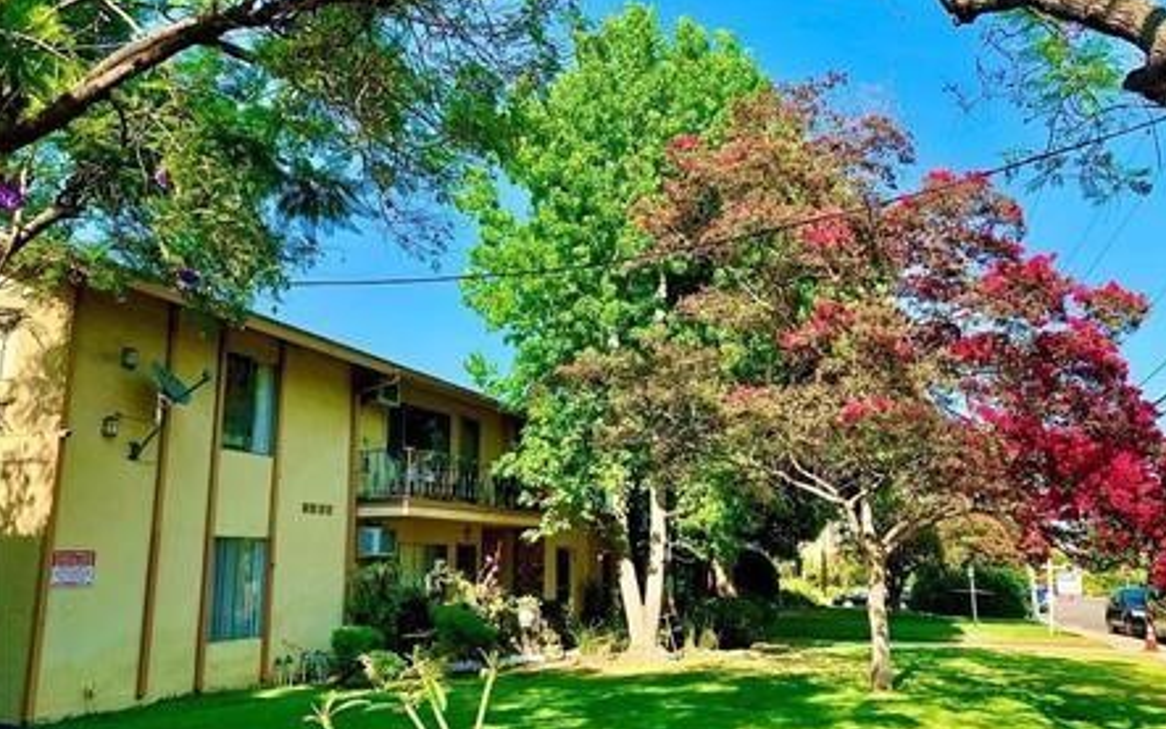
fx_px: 890
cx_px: 584
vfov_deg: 44.5
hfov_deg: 66.5
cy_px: 375
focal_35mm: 28
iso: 25
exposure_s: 1/737
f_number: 1.8
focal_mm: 4.25
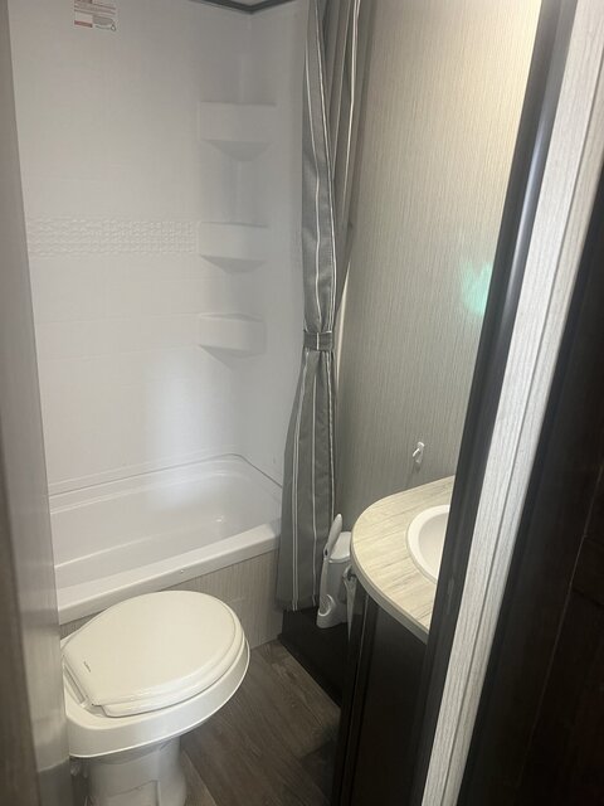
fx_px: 605
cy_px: 403
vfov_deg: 67.3
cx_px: 302
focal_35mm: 26
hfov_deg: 53.1
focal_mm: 5.7
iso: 125
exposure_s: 1/91
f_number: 1.5
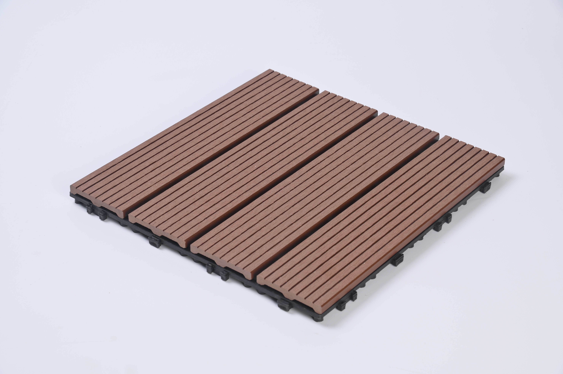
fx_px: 1438
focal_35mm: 92
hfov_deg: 22.2
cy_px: 187
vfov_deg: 14.8
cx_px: 282
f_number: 13
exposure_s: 1/60
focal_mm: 92
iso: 250
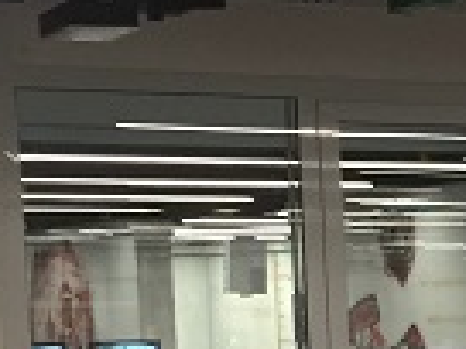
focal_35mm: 170
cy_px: 551
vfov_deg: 8.5
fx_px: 2289
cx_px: 929
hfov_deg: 10.7
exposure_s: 1/33
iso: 160
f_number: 2.2
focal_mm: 4.15
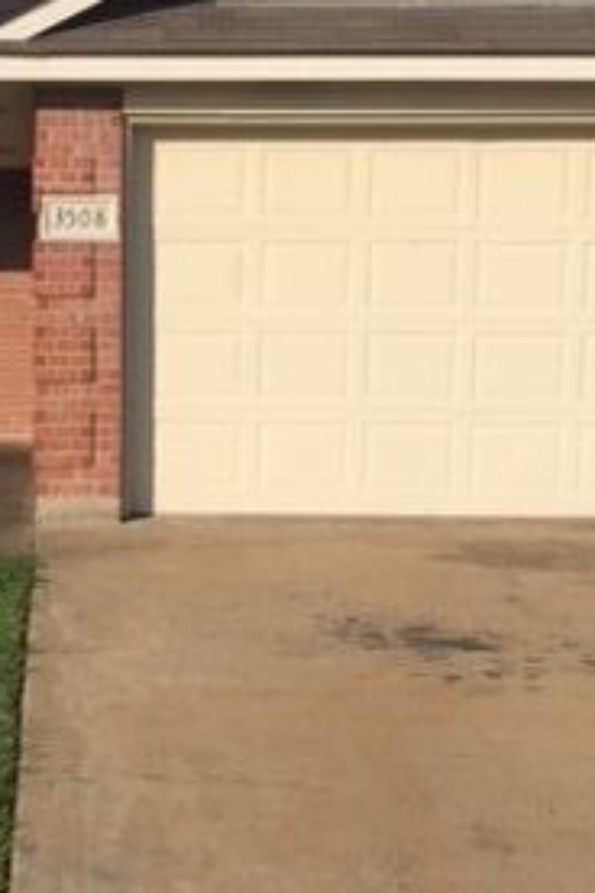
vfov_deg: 27.7
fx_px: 1810
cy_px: 490
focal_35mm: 73
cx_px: 16
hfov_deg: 18.2
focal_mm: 4.15
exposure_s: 1/2653
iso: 25
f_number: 2.2
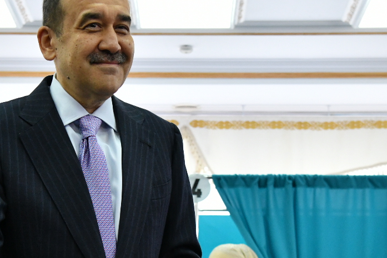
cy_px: 226
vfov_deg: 14.6
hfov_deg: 21.9
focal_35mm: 93
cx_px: 145
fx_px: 1000
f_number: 5
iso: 3200
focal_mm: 40
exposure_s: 1/160
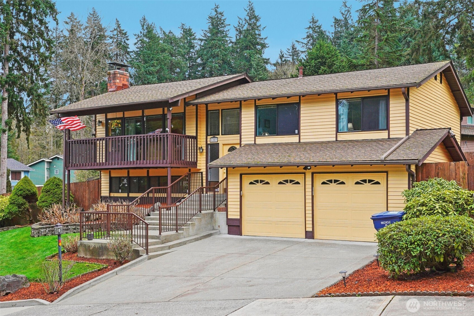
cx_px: 237
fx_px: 553
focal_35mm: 42
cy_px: 158
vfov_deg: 31.9
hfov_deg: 46.4
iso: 200
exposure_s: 1/125
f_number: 8
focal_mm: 28
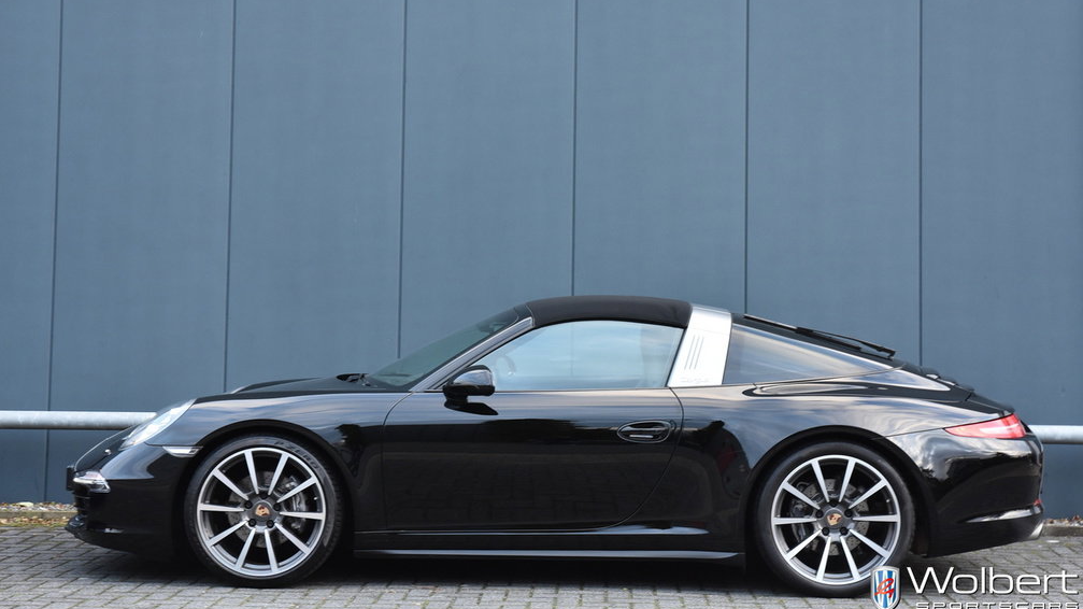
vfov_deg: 18.8
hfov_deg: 32.8
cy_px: 260
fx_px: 1838
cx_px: 550
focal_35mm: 64
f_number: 5
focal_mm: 40
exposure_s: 1/100
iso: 800
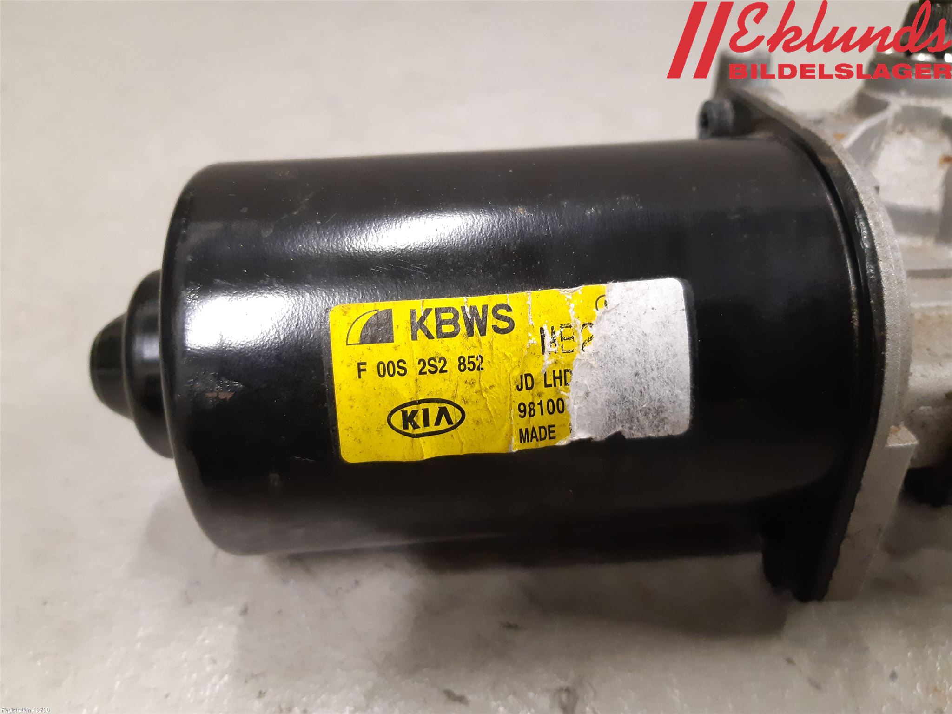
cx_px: 476
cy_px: 357
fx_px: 715
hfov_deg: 67.3
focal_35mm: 26
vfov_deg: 53.1
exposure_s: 1/50
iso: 320
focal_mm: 3.93
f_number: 1.7
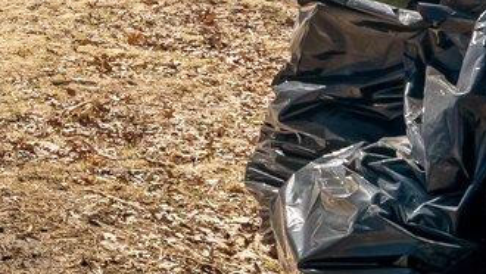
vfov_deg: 11.0
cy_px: -206
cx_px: -367
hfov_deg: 17.2
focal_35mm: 104
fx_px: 1341
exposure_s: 1/100
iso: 320
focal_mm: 16
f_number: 8
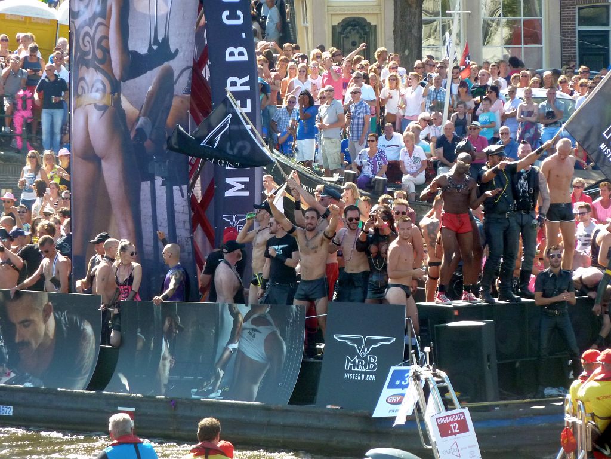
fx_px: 4907
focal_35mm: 278
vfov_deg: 5.3
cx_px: 306
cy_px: 230
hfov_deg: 7.1
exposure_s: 1/250
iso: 250
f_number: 4.8
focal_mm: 45.7
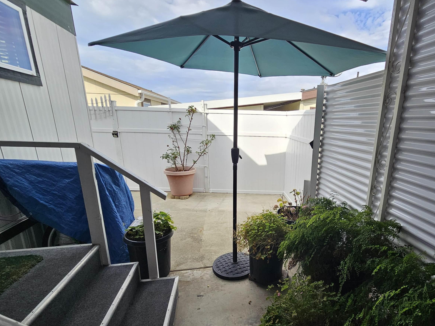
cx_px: 280
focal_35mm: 17
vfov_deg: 74.2
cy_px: 190
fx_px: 214
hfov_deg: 88.6
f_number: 2.2
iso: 64
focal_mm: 2.2
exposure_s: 1/1000
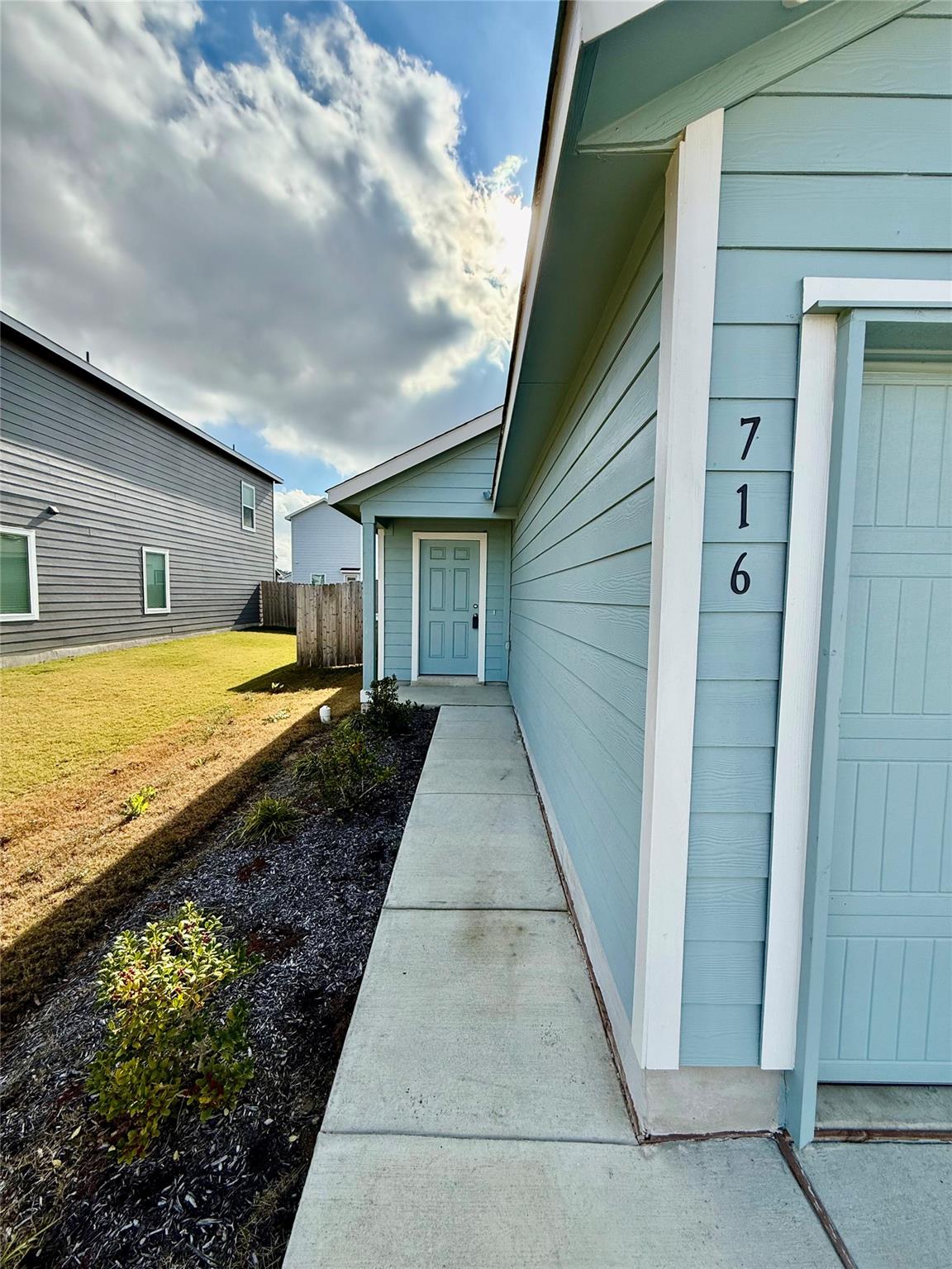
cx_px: 476
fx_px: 513
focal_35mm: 14
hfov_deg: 85.7
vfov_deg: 102.1
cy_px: 634
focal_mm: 2.22
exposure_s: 1/2024
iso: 80
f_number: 2.2
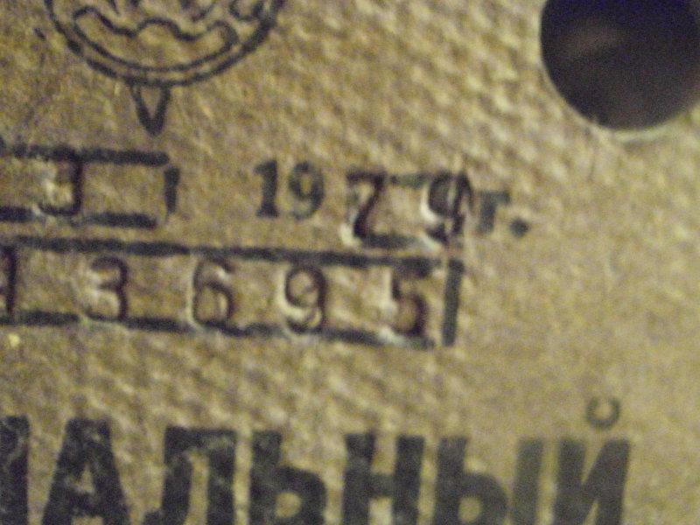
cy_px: 262
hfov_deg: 42.9
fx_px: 890
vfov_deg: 32.9
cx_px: 350
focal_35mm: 44
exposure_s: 1/8
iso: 1600
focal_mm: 7.7
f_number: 4
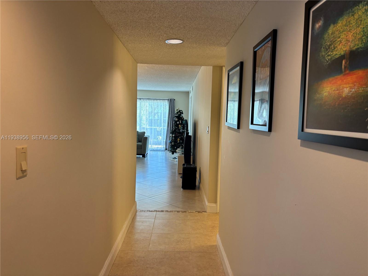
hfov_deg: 67.3
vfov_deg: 53.1
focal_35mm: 26
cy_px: 138
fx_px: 276
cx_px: 184
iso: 160
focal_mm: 5.96
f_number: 1.6
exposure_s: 1/60
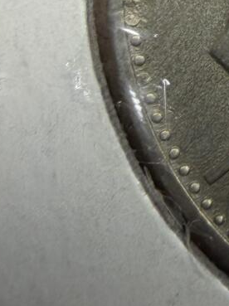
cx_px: 495
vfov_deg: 15.0
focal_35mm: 127
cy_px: -53
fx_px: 1122
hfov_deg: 10.5
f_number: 2.2
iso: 40
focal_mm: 2.22
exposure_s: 1/191
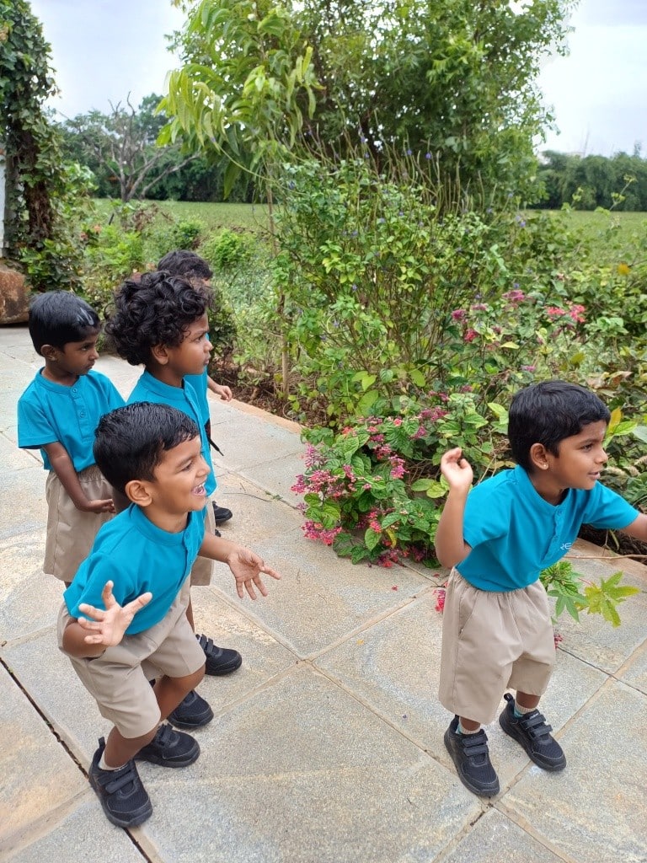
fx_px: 623
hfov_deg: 54.9
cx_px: 324
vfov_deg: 69.4
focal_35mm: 25
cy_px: 432
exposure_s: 1/344
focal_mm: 4.65
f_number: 1.8
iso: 50
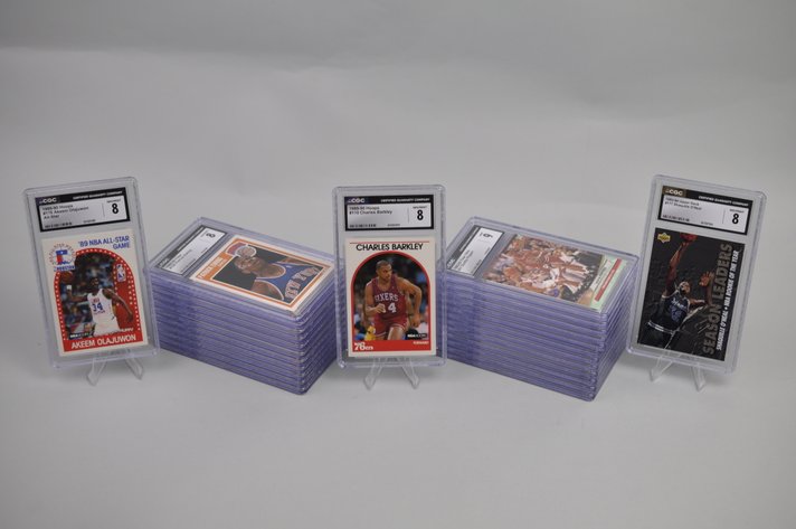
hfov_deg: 33.4
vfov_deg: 22.6
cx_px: 398
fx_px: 1325
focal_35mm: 60
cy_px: 264
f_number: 4.5
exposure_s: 1/80
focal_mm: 40
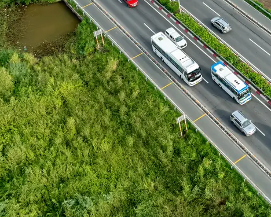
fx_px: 578
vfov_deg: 20.3
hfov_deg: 24.5
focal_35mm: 72
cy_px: -20
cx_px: 302
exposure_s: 1/80
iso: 100
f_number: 5
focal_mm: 12.29
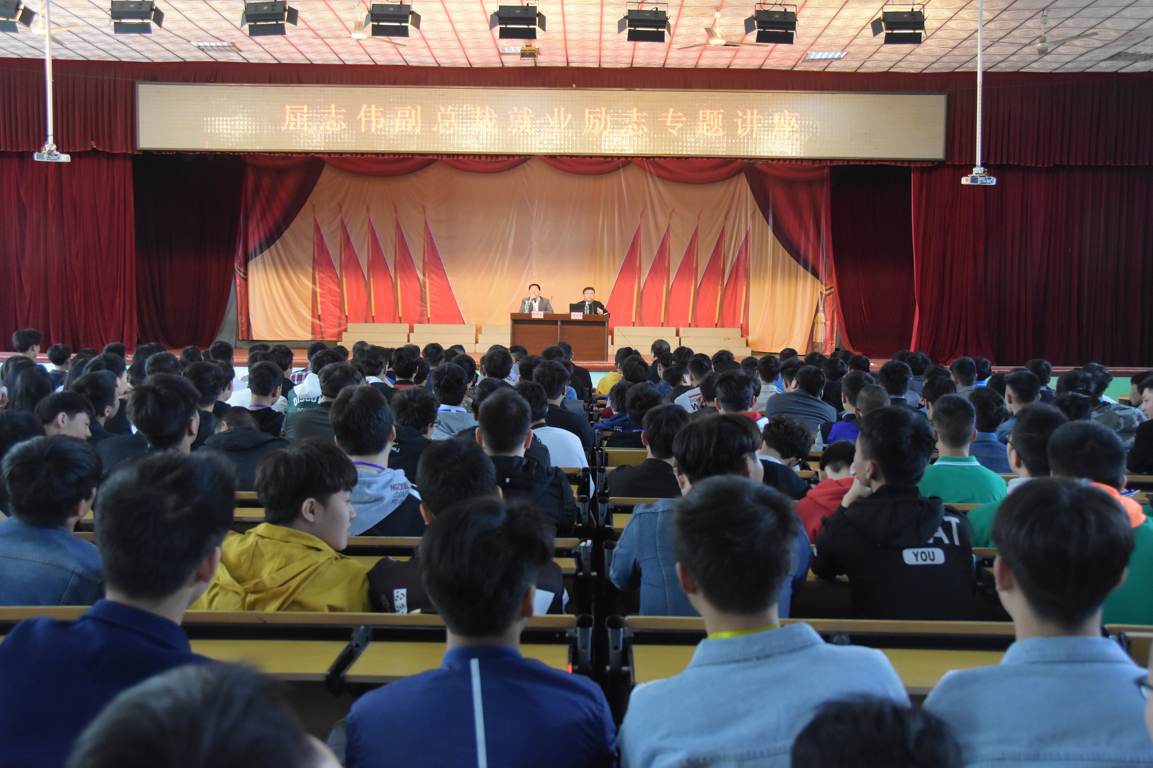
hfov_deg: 53.1
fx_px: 1153
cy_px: 384
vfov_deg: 36.9
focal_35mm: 36
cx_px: 576
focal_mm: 24
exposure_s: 1/50
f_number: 3.8
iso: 2500
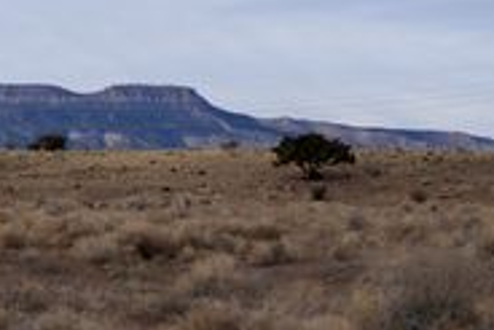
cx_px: 46
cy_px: 51
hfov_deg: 14.9
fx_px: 1868
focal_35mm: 136
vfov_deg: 10.1
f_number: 2.5
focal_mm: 50
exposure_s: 1/2500
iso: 100
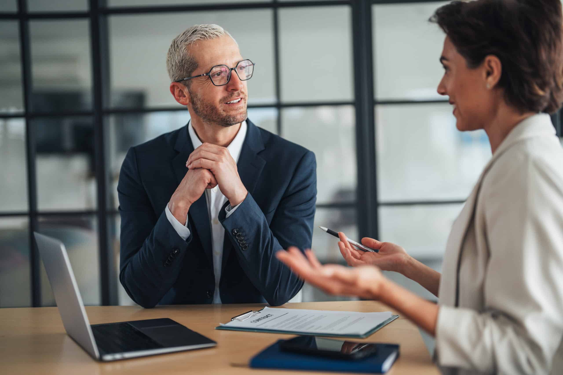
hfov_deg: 39.6
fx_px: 782
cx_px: 282
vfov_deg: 27.0
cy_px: 188
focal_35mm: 50
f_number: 1.2
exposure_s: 1/400
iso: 200
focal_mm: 50
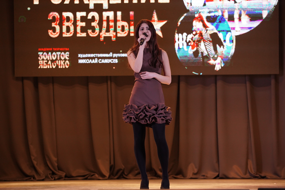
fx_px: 934
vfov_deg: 11.6
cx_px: 142
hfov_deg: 17.3
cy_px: 95
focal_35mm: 118
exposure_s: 1/640
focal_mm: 118
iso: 3200
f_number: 4
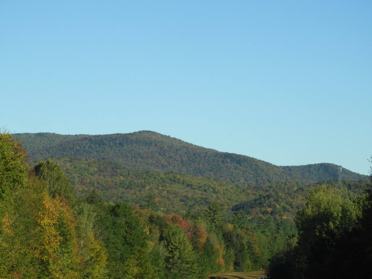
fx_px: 1343
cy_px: 140
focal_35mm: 125
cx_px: 186
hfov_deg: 15.8
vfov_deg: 11.9
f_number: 5
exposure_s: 1/400
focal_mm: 22.4
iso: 100
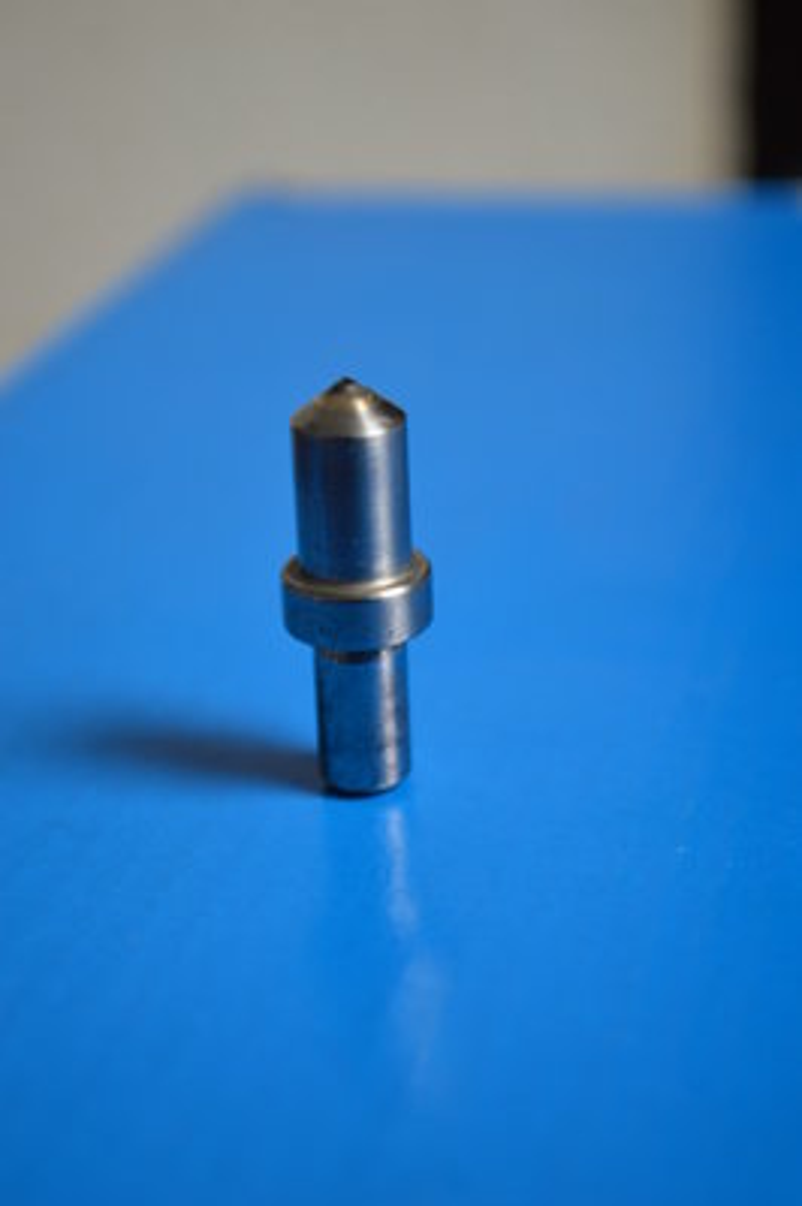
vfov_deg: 29.3
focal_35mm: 69
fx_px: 2310
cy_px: 603
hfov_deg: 19.7
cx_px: 401
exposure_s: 1/60
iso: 400
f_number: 5.3
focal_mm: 46
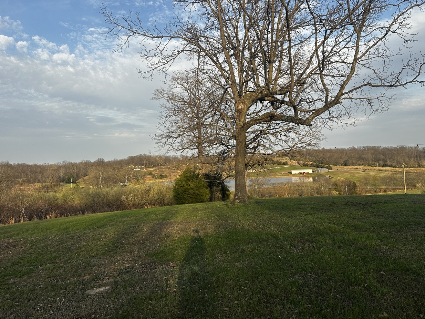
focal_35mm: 28
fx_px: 344
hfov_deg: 63.3
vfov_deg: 49.6
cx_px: 235
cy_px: 140
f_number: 1.78
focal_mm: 6.86
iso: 80
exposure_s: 1/2110
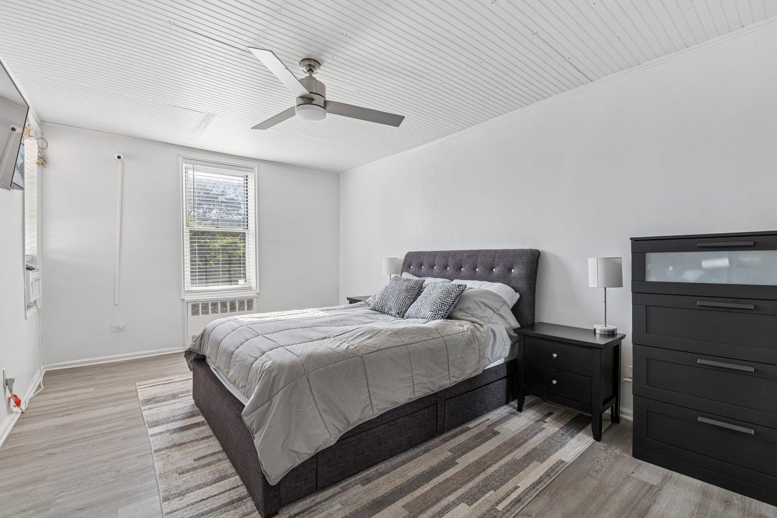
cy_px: 259
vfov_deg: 77.3
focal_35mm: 15
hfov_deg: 100.4
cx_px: 388
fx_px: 324
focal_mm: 15
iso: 640
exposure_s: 1/30
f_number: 14
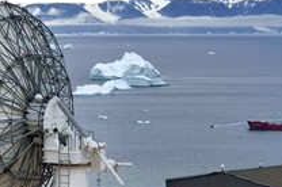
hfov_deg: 11.8
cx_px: 132
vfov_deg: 7.9
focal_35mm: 174
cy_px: 115
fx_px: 1361
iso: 400
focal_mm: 86
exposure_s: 1/250
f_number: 11
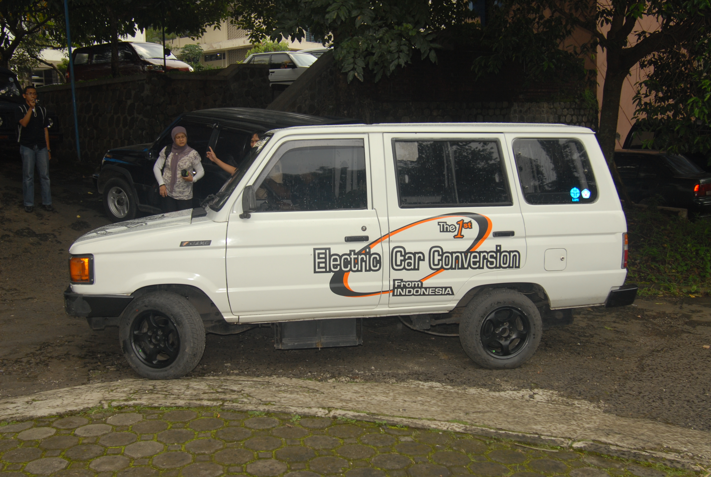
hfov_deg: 53.0
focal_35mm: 36
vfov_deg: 37.0
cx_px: 356
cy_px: 238
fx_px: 712
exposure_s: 1/125
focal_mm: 24
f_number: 4.5
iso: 200
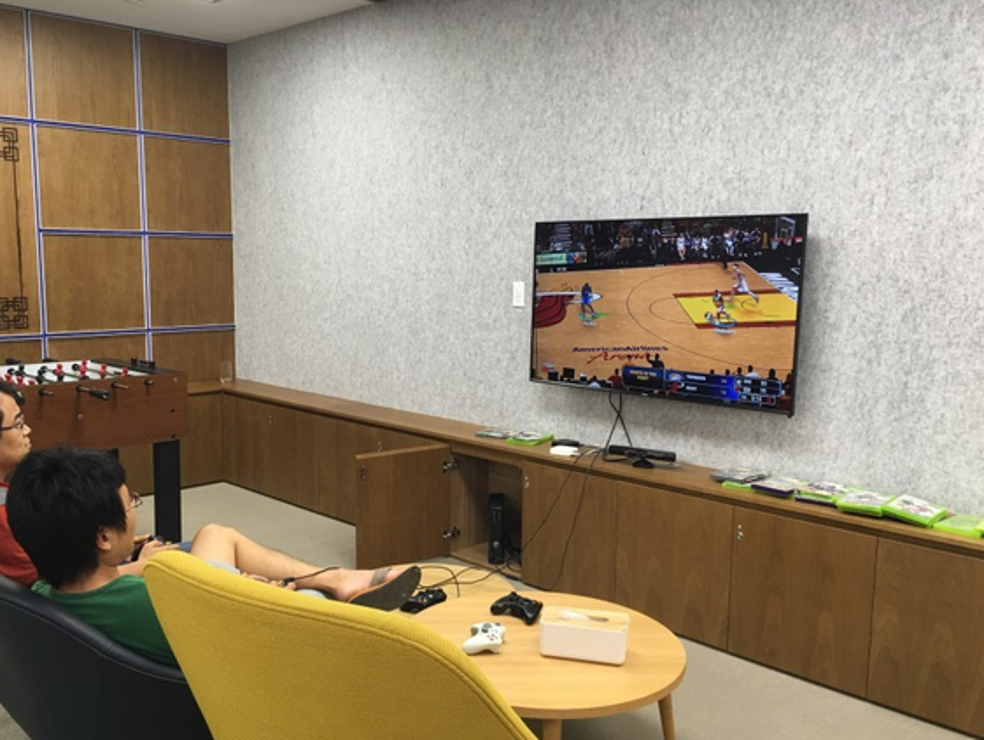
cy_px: 407
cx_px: 439
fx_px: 939
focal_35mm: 33
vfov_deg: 43.0
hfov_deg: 55.2
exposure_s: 1/33
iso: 50
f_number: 2.2
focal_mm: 4.15
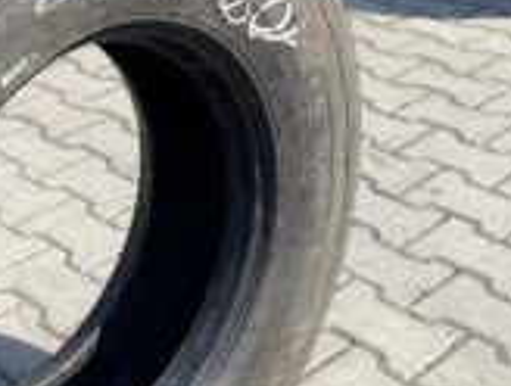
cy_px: 207
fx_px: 1007
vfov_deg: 21.7
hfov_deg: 27.5
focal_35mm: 68
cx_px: 53
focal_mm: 4.25
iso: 32
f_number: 1.8
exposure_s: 1/1206
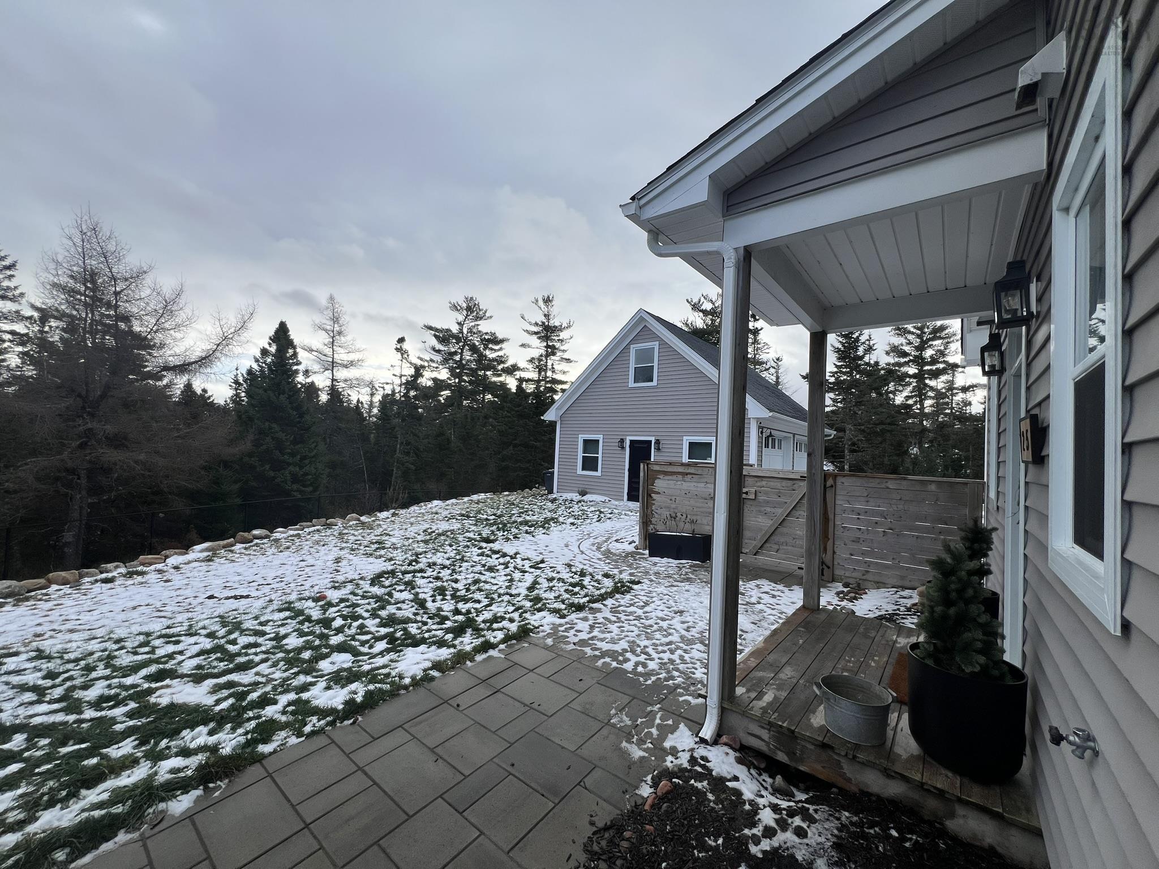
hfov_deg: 106.2
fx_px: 435
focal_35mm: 13
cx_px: 580
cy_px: 434
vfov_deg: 89.9
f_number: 1.8
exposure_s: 1/769
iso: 32
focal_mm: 1.57
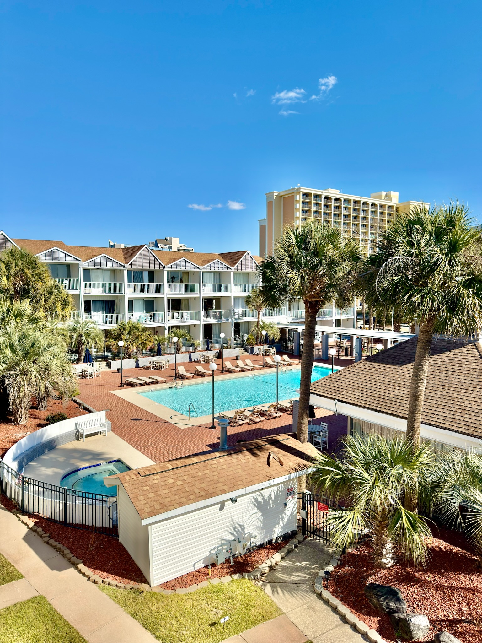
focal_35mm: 24
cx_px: 241
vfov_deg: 71.6
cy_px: 322
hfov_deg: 56.8
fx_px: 446
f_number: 1.78
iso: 64
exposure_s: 1/5714
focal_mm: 6.76
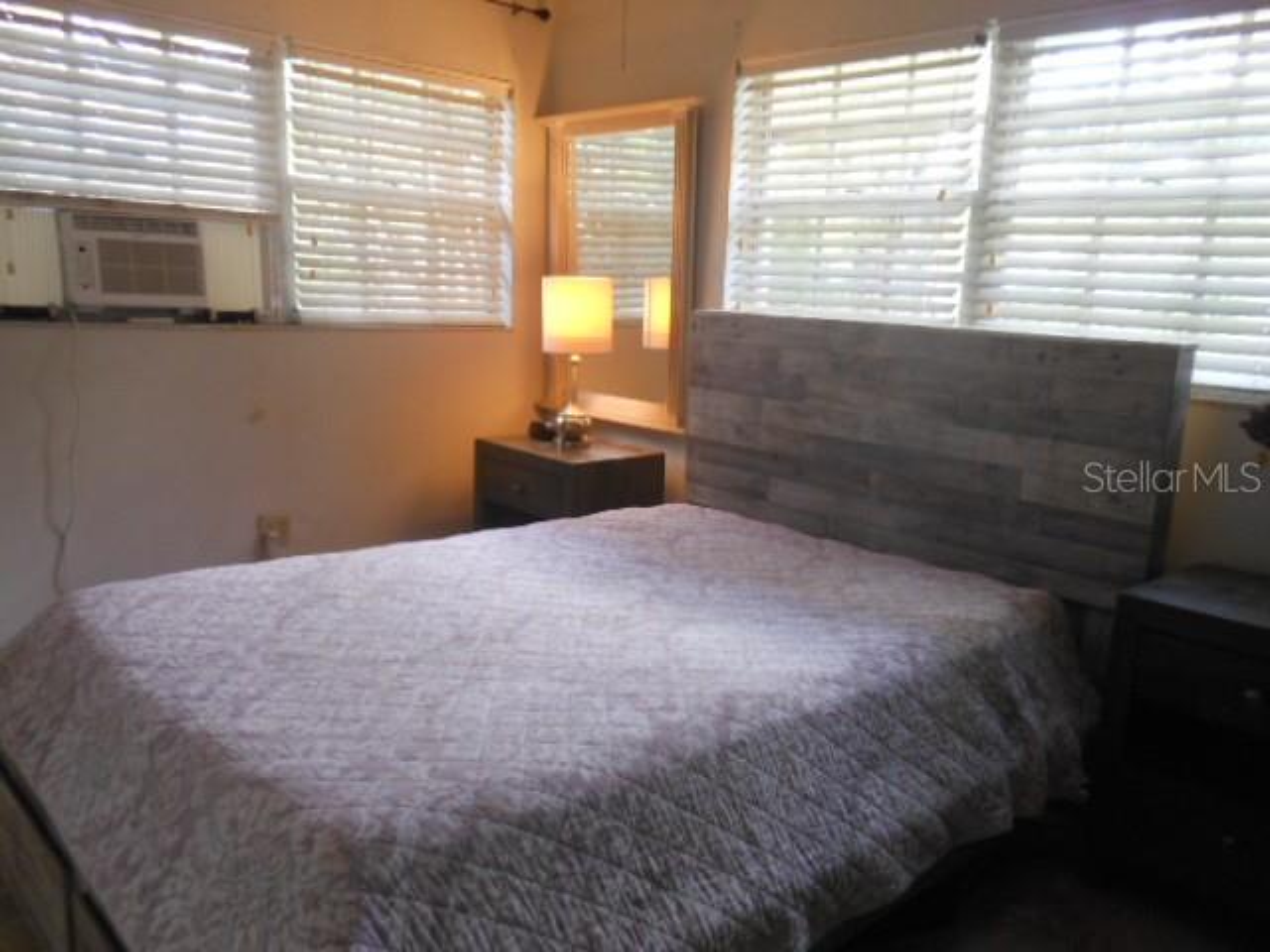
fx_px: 1064
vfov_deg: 48.2
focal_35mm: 29
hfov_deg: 61.7
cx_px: 635
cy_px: 476
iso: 320
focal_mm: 5.2
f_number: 3.3
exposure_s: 1/30
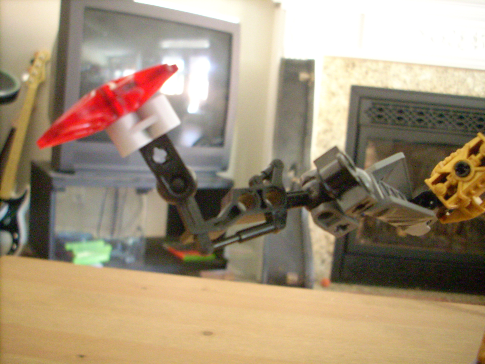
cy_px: 182
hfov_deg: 50.1
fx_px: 518
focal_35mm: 37
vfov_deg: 38.7
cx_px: 242
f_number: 2.8
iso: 672
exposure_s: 1/4
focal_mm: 6.2
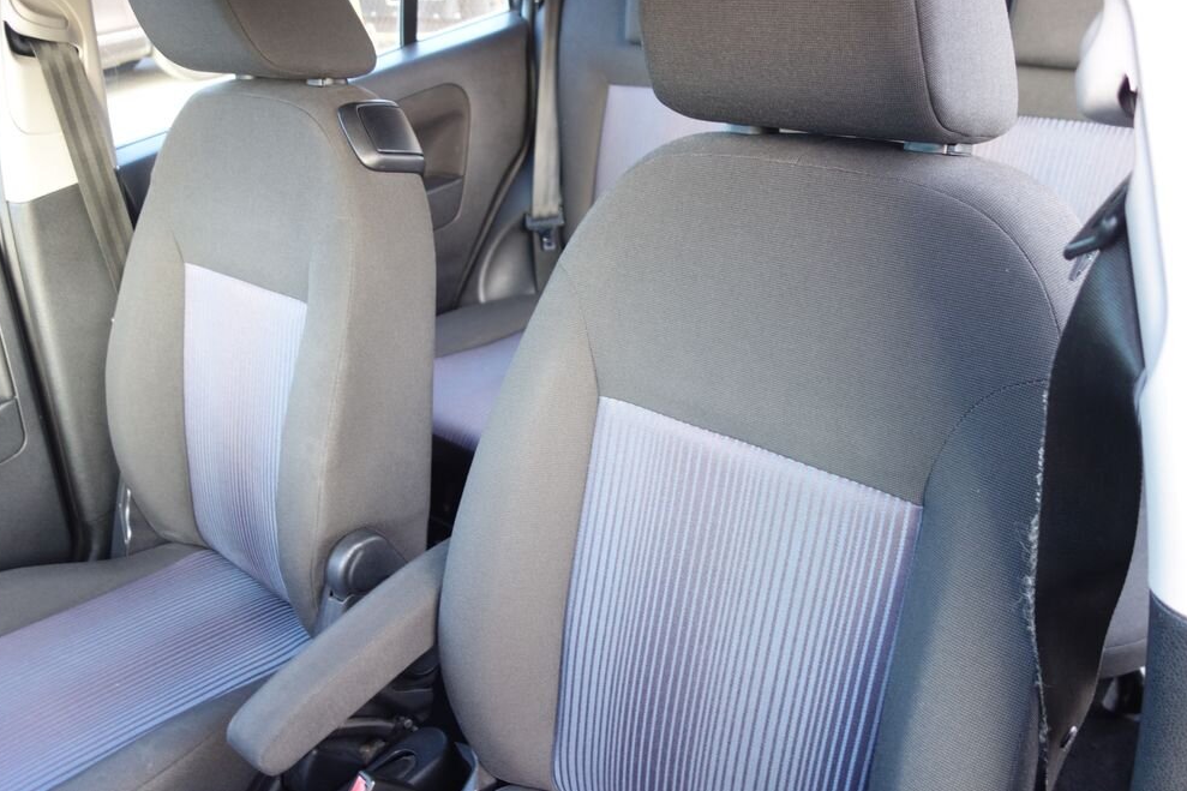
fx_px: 956
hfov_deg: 63.7
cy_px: 383
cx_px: 597
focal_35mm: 29
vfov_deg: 44.9
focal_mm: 10.4
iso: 250
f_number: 1.8
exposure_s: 1/30
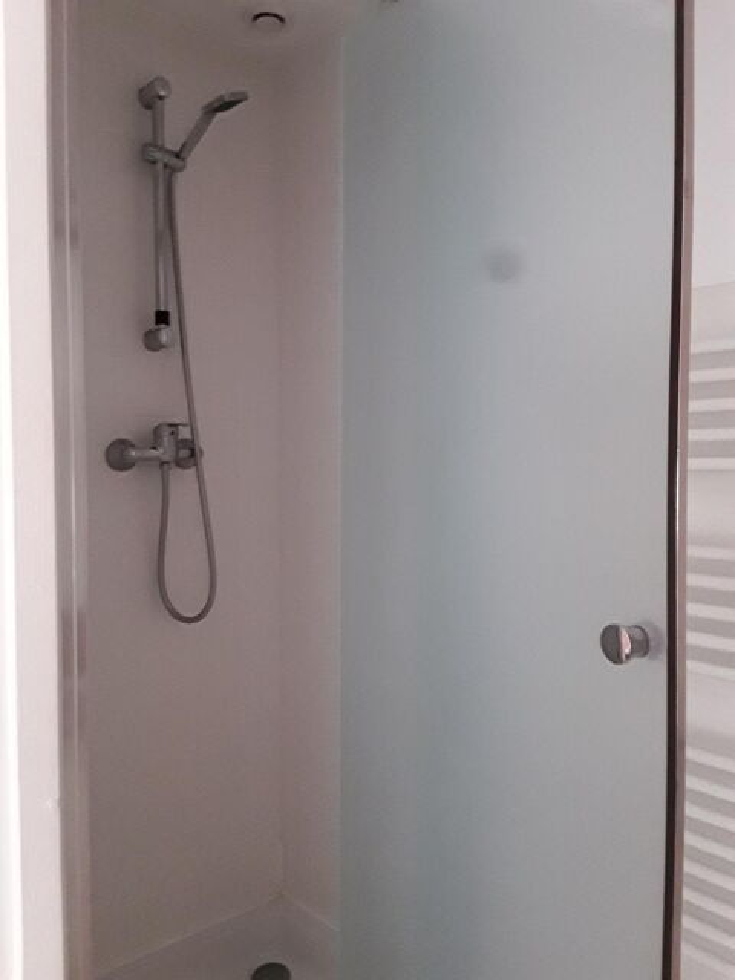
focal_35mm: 27
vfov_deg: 65.3
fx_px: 764
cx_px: 368
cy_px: 490
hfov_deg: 51.4
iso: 500
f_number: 1.9
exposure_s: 1/17
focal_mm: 2.91
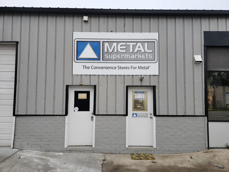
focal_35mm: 23
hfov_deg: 73.9
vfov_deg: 58.9
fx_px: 152
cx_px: 114
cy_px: 86
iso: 200
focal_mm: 5.54
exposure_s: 1/180
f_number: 1.8
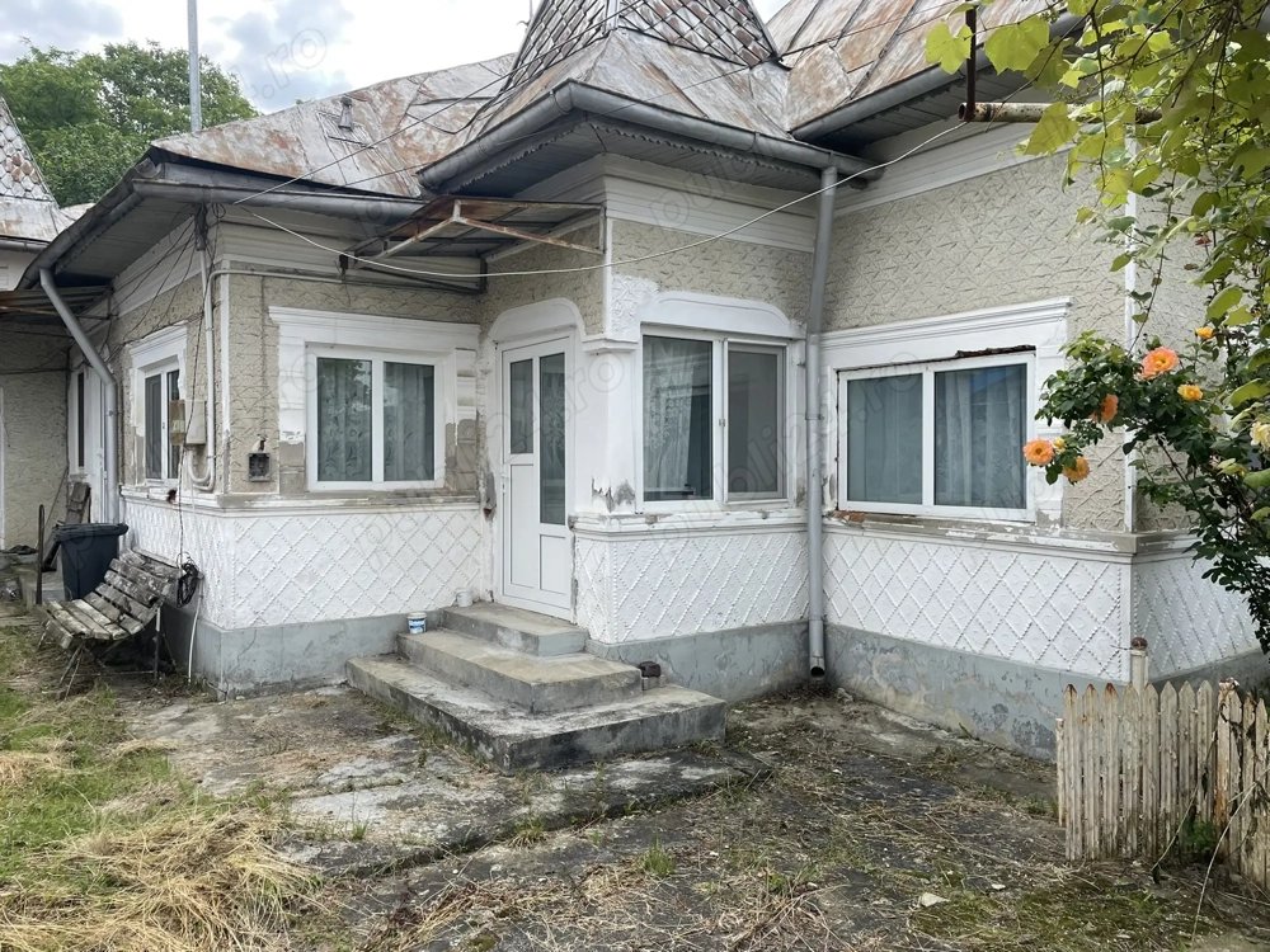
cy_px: 476
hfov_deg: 67.3
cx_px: 635
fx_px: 954
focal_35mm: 26
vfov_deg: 53.1
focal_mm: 4.2
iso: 32
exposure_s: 1/1221
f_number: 1.6
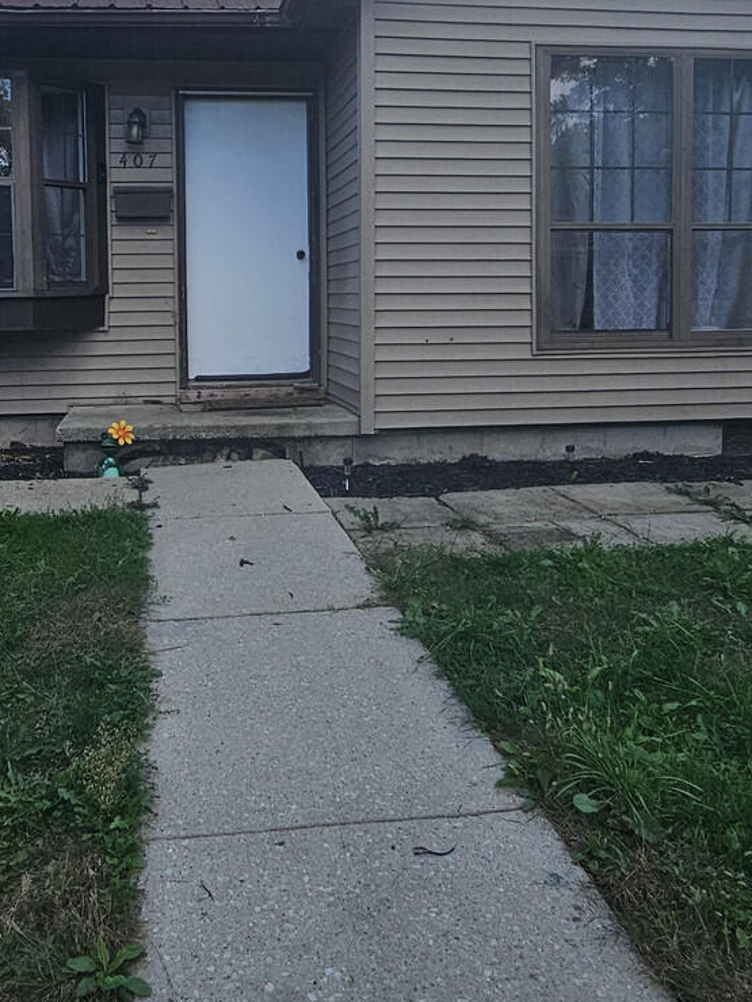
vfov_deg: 58.9
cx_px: 268
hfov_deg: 46.3
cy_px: 354
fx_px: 868
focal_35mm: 30
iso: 50
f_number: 2.2
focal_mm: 2.2
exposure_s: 1/1376
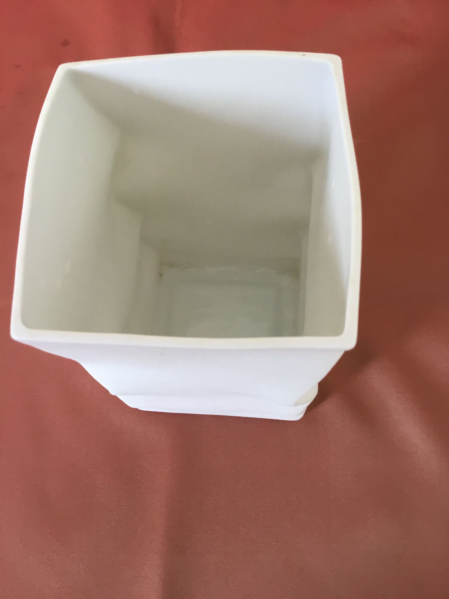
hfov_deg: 45.4
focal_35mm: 31
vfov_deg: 58.4
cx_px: 224
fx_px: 536
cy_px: 300
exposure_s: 1/33
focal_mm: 3.3
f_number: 2.4
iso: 64
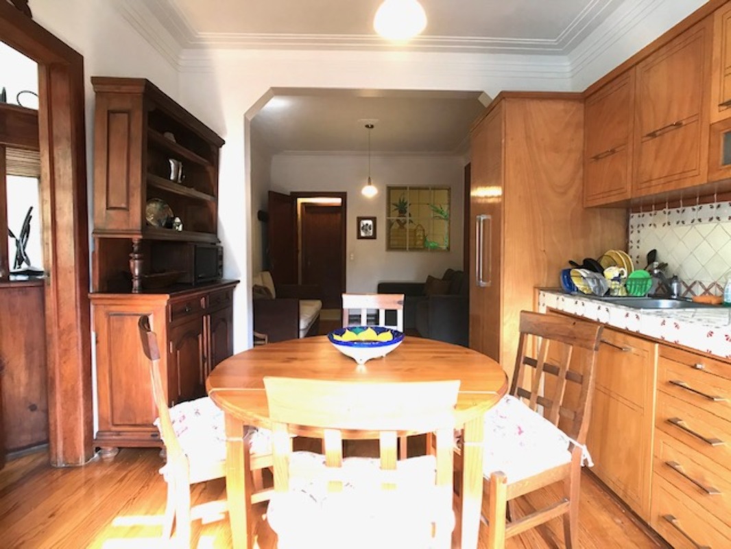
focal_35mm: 28
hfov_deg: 63.4
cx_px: 366
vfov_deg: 49.8
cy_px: 274
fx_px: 591
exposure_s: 1/22
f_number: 1.8
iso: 40
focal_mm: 3.99
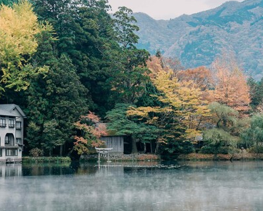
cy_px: 103
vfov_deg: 18.7
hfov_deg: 23.3
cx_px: 117
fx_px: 638
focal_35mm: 82
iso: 100
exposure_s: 1/125
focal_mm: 41
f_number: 3.5
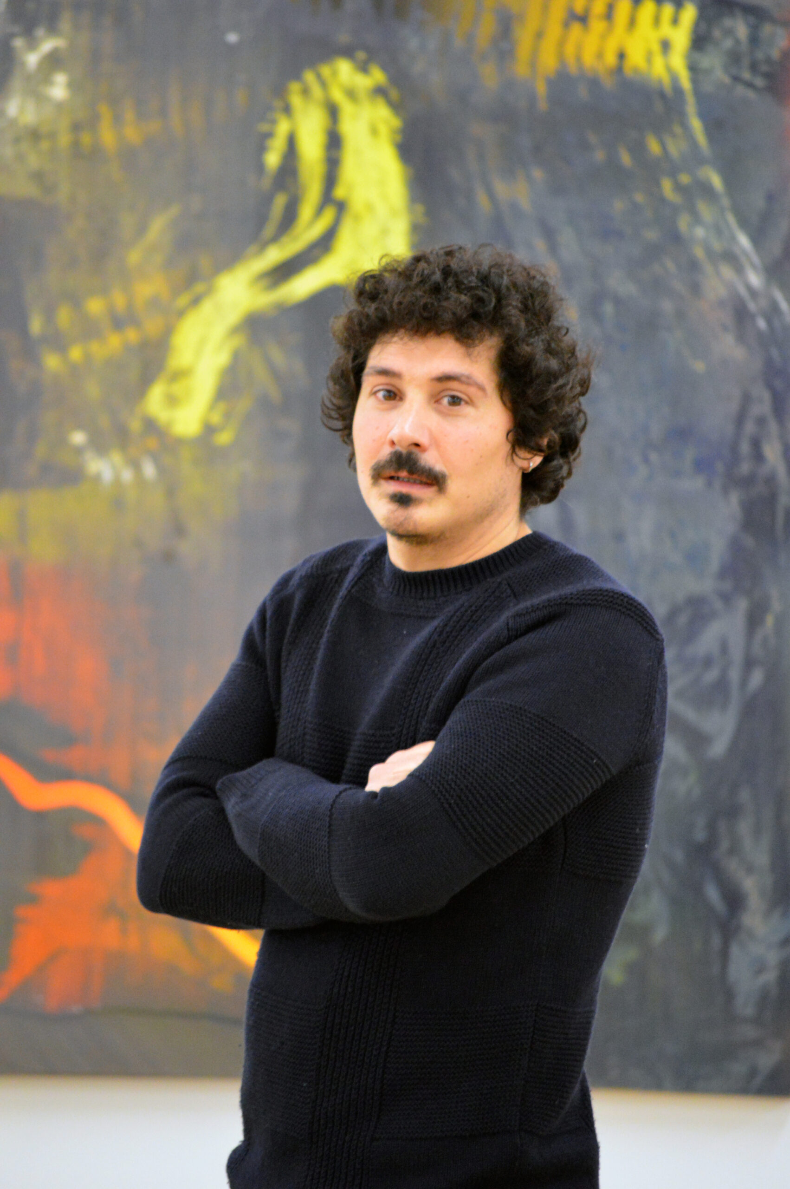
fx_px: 9893
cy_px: 594
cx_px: 395
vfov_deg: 6.9
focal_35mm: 300
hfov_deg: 4.6
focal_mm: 200
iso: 3200
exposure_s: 1/80
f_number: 5.6
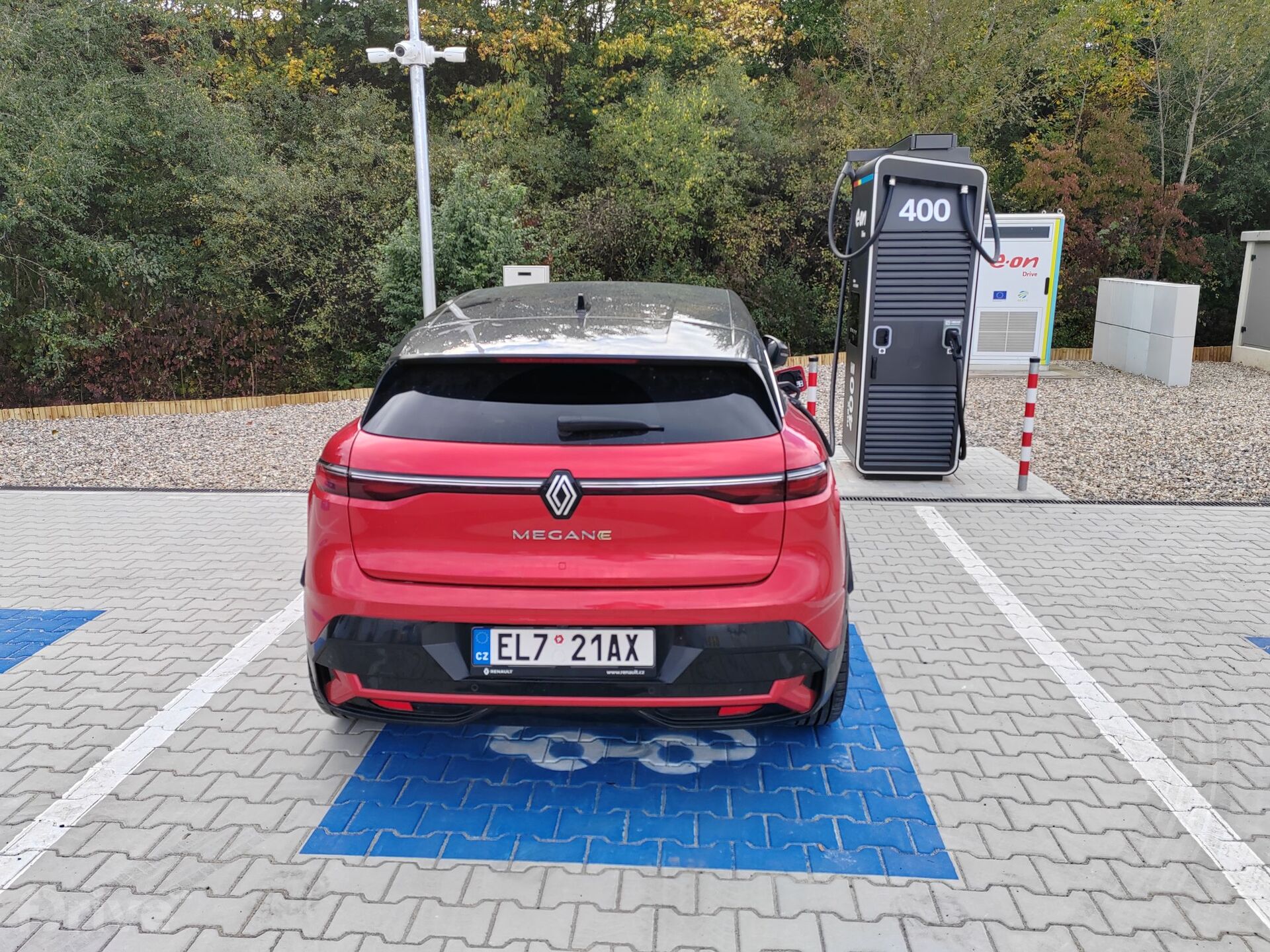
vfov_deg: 51.4
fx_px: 991
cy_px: 476
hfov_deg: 65.3
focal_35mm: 27
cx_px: 635
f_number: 1.9
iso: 100
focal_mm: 5.52
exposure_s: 1/577
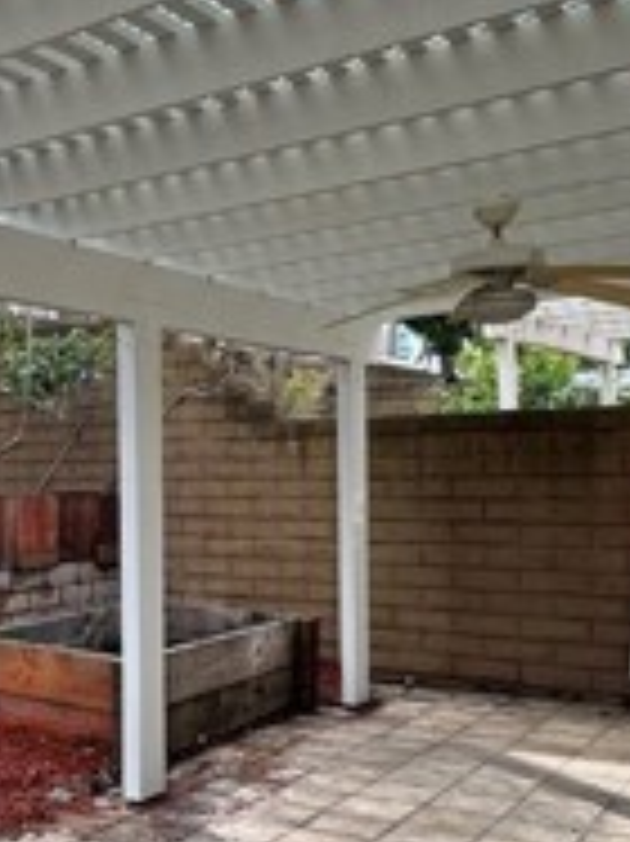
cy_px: 455
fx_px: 1166
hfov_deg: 27.3
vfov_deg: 39.7
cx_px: -90
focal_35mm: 48
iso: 40
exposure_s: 1/186
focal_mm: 2.22
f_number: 2.2
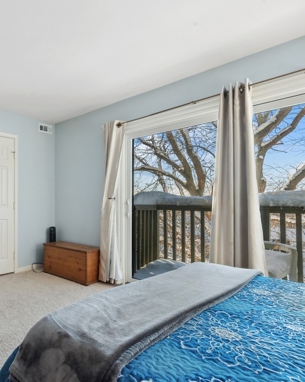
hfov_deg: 54.5
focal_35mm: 22
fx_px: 248
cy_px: 197
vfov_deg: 75.0
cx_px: 28
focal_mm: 15
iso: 200
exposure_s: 1/15
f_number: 11
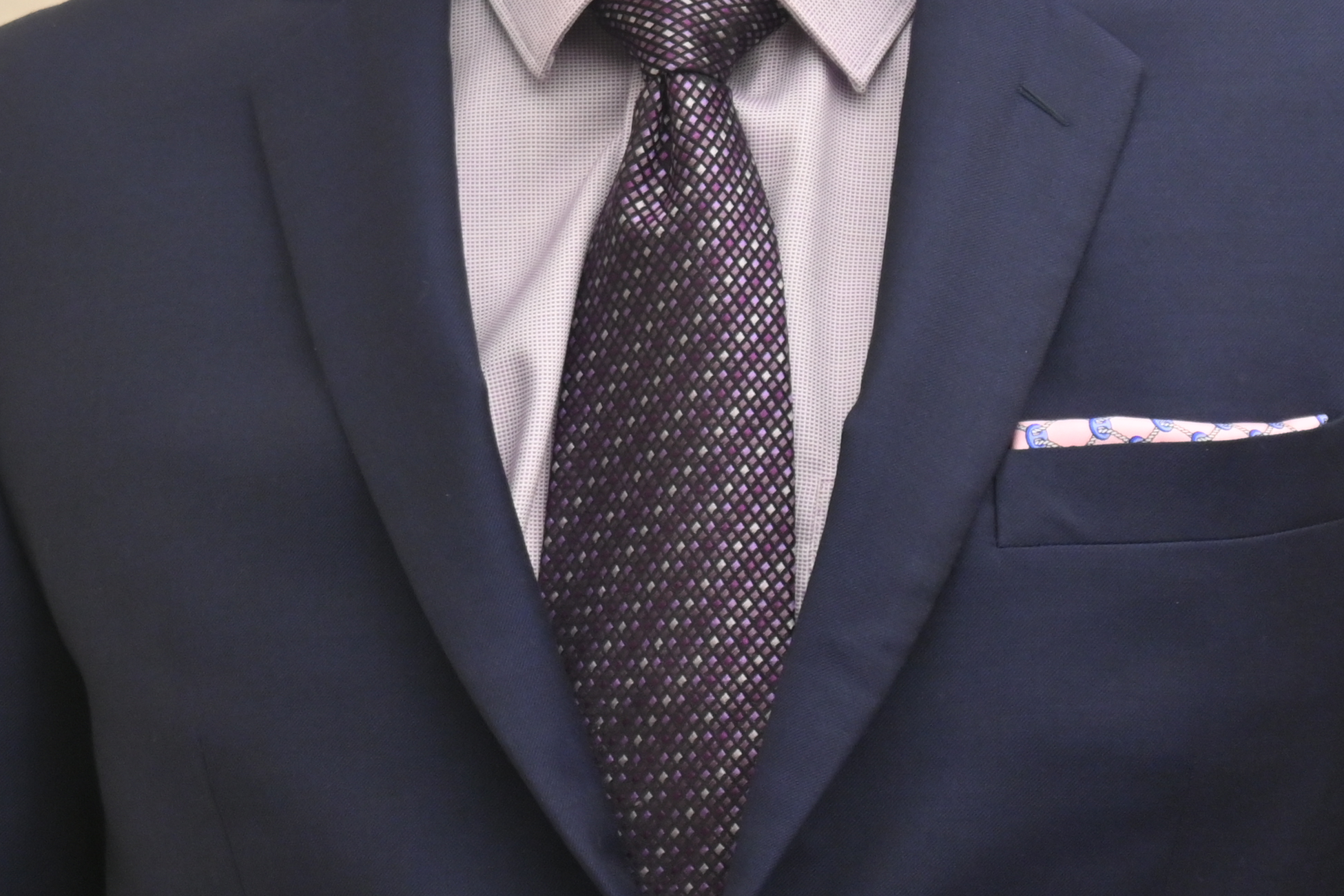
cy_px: -19
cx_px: 232
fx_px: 7989
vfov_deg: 6.4
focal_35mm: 214
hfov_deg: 9.6
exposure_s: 1/60
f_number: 6.3
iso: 400
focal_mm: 50
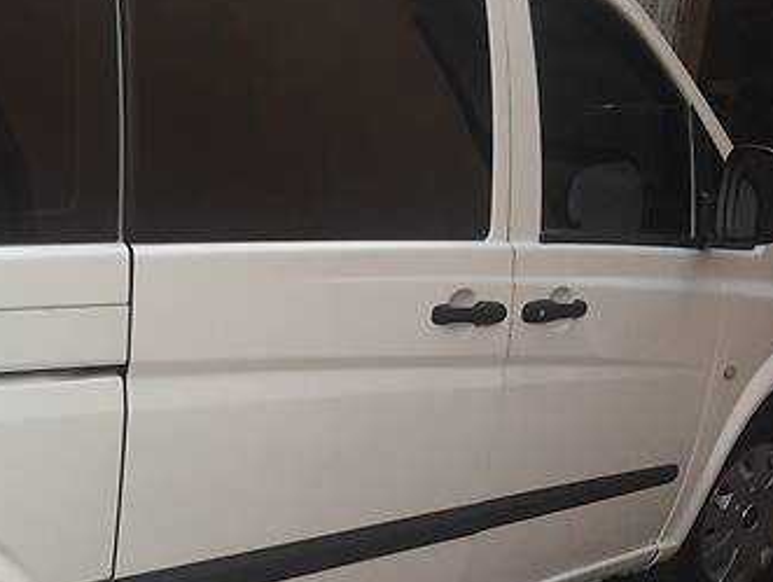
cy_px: 423
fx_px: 1565
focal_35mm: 70
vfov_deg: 20.9
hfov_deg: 26.2
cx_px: -14
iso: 50
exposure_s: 1/100
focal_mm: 4.2
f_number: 2.2
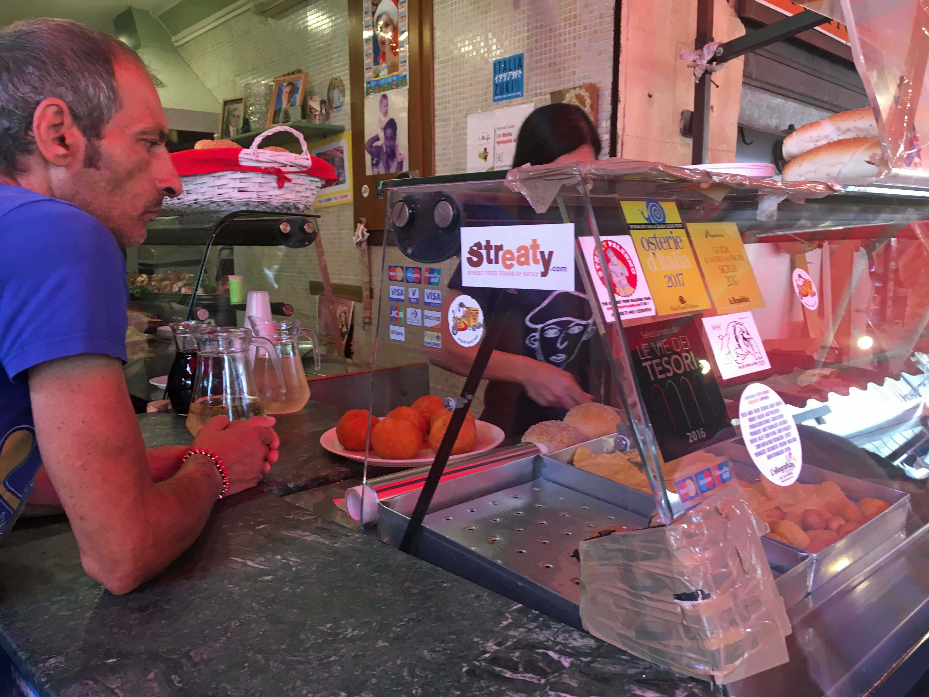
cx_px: 464
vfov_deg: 48.2
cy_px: 348
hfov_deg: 61.7
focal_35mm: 29
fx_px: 778
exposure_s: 1/33
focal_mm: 4.15
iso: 80
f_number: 2.2
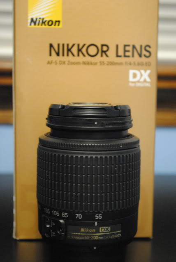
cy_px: 131
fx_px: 493
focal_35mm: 68
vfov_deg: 29.8
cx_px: 88
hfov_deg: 20.2
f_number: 5.3
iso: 1600
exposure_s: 1/8
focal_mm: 45
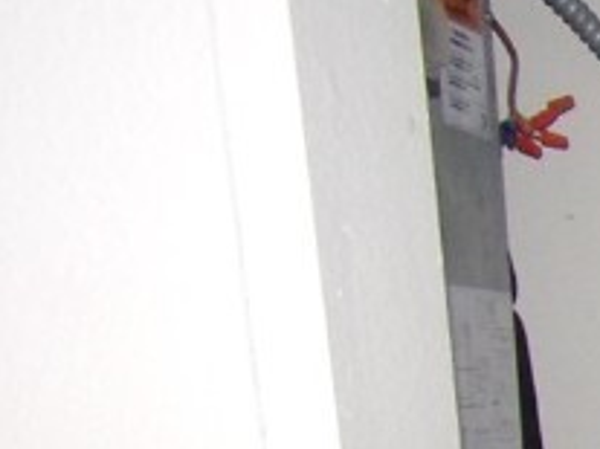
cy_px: 895
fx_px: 2061
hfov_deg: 13.0
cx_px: 1386
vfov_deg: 11.3
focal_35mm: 119
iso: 200
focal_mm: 4.3
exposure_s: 1/34
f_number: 3.3
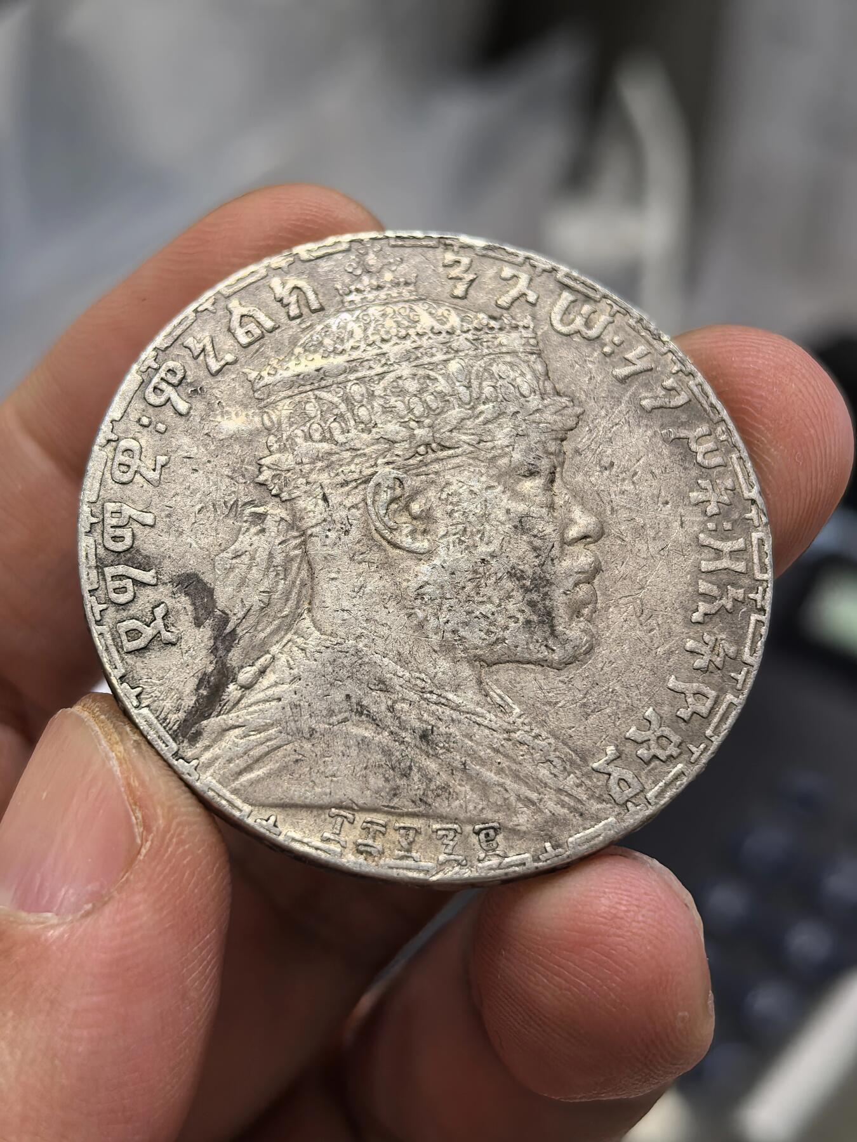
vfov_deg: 35.5
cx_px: 428
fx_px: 1783
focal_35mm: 54
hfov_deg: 27.0
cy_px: 571
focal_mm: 6.98
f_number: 2
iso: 200
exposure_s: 1/100
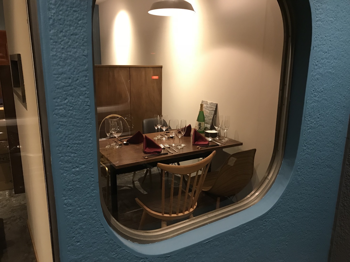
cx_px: 175
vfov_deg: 49.7
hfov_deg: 63.4
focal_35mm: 28
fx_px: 283
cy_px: 131
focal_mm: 3.99
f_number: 1.8
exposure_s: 1/9
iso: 100
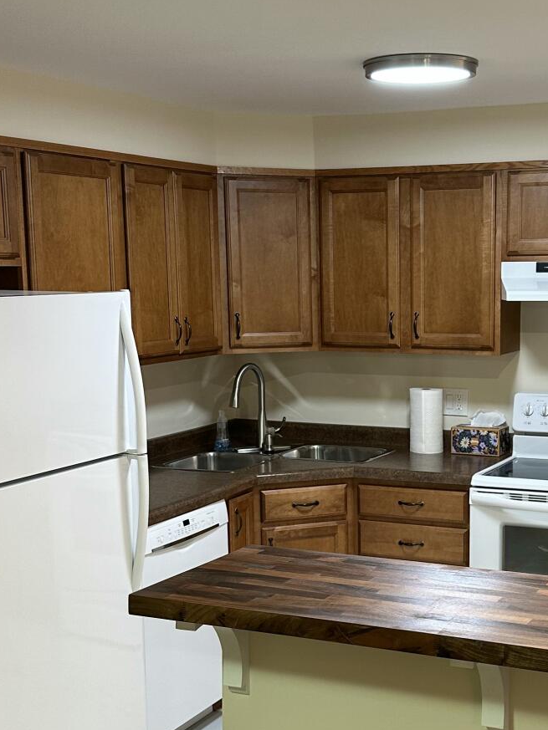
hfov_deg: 26.3
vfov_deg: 34.7
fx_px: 1161
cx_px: 391
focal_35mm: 55
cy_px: 465
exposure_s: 1/60
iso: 125
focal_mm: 6.86
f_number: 1.78
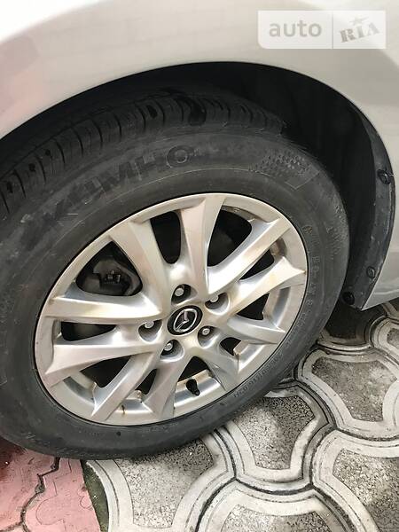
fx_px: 430
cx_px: 200
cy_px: 266
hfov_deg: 49.7
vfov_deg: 63.4
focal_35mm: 28
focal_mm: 4
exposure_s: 1/33
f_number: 1.8
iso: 32
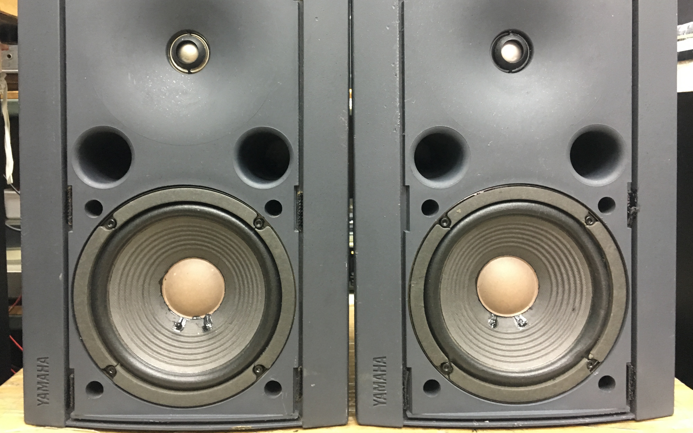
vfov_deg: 40.5
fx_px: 585
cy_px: 180
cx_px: 349
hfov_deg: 61.2
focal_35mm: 31
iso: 400
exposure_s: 1/17
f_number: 2.2
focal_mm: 4.15
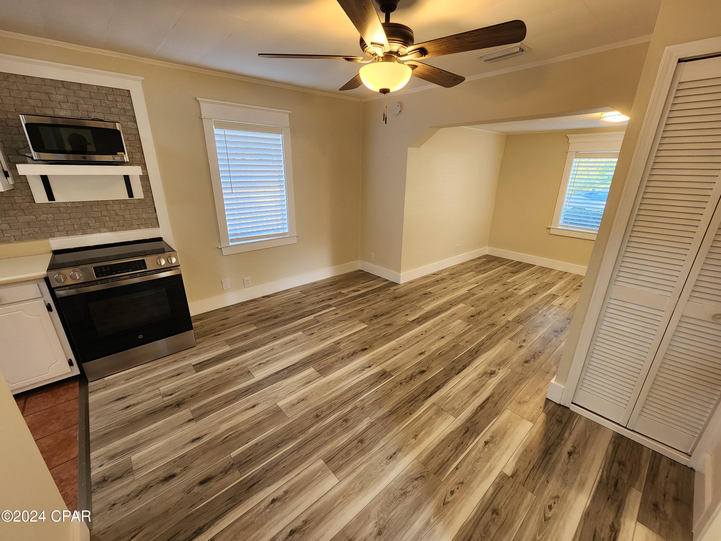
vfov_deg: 89.9
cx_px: 360
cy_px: 270
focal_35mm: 13
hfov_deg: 106.2
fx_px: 271
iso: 250
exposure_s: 1/60
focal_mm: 2.2
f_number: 2.2
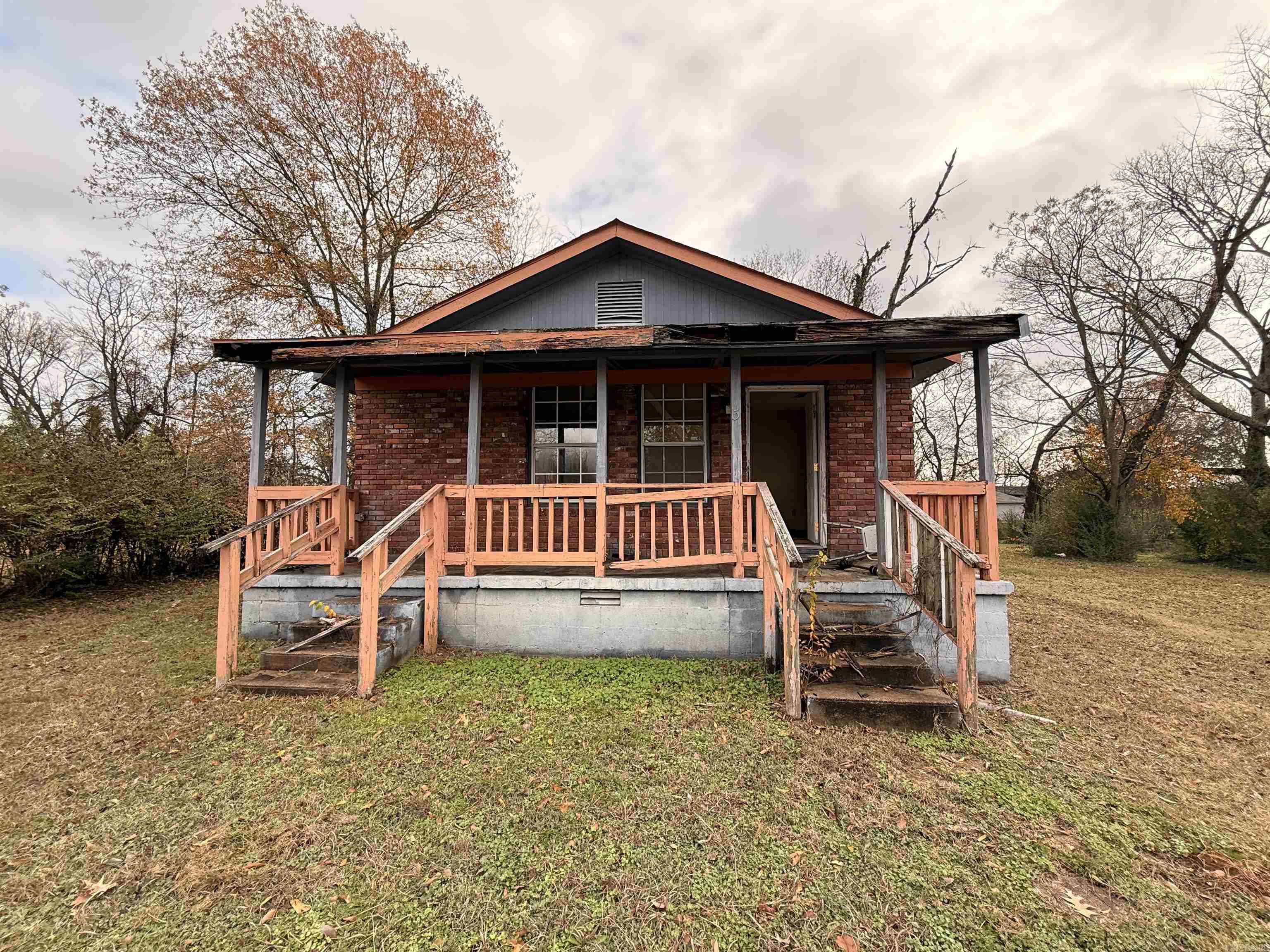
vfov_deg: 85.7
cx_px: 635
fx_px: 514
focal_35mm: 14
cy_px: 476
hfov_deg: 102.1
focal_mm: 2.22
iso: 64
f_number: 2.2
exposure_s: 1/306
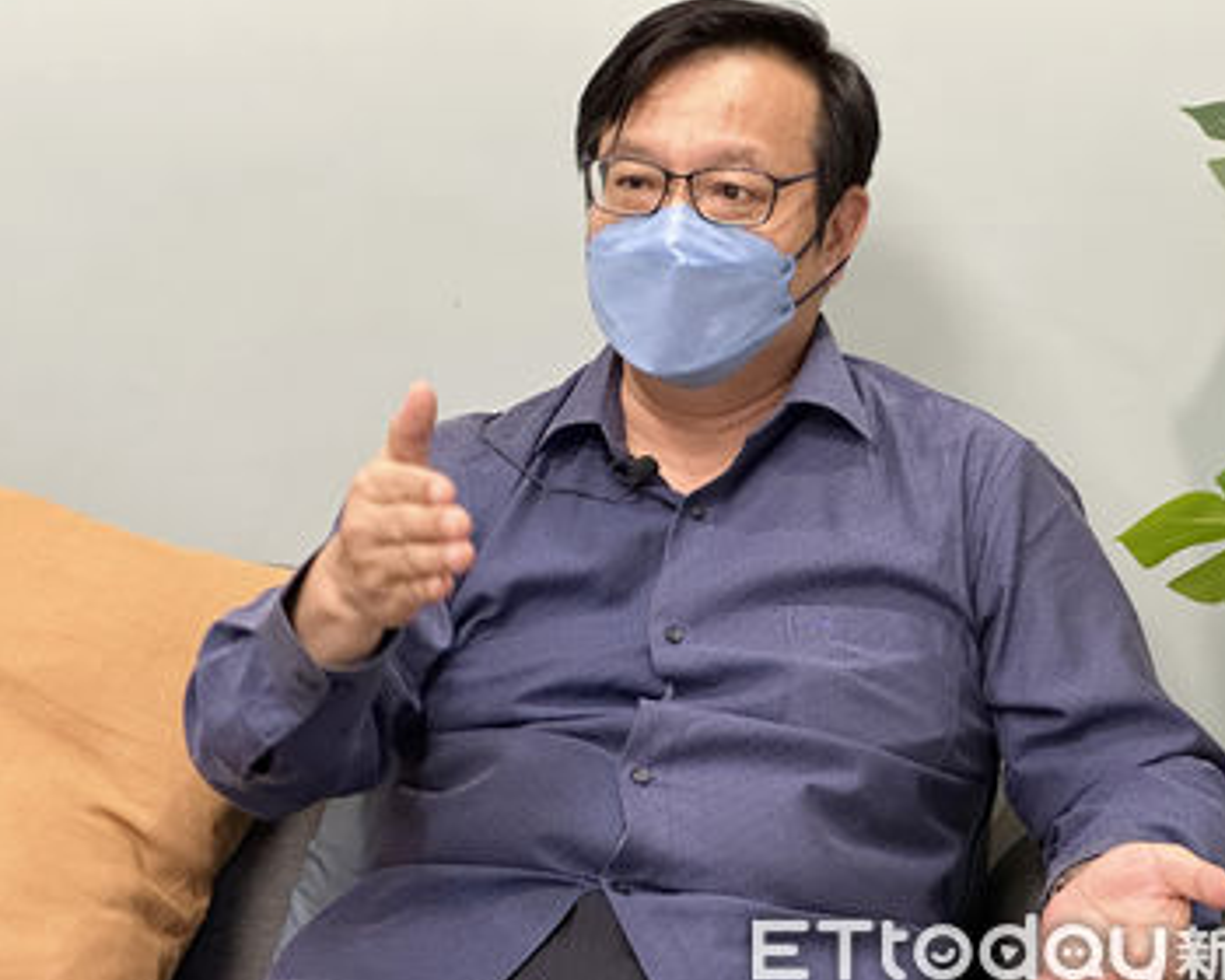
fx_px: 3118
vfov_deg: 17.9
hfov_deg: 22.2
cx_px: 690
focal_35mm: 86
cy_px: 497
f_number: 2.8
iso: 500
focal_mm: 9
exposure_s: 1/60
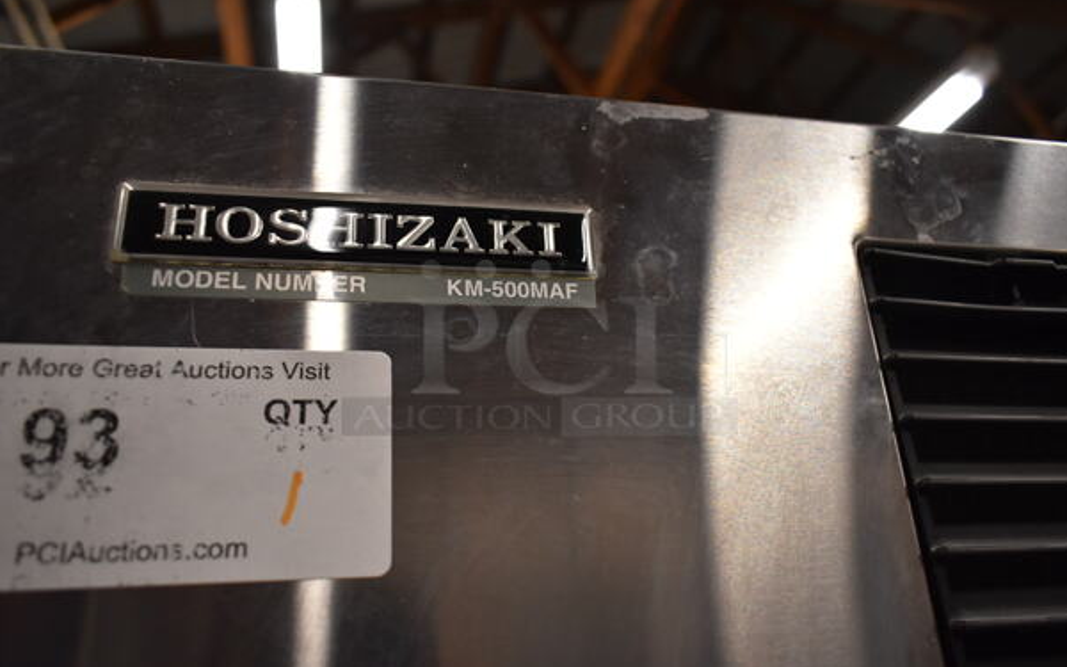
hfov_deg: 66.5
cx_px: 541
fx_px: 814
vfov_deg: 44.5
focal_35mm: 28
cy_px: 342
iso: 1000
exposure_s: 1/125
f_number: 3.5
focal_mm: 18
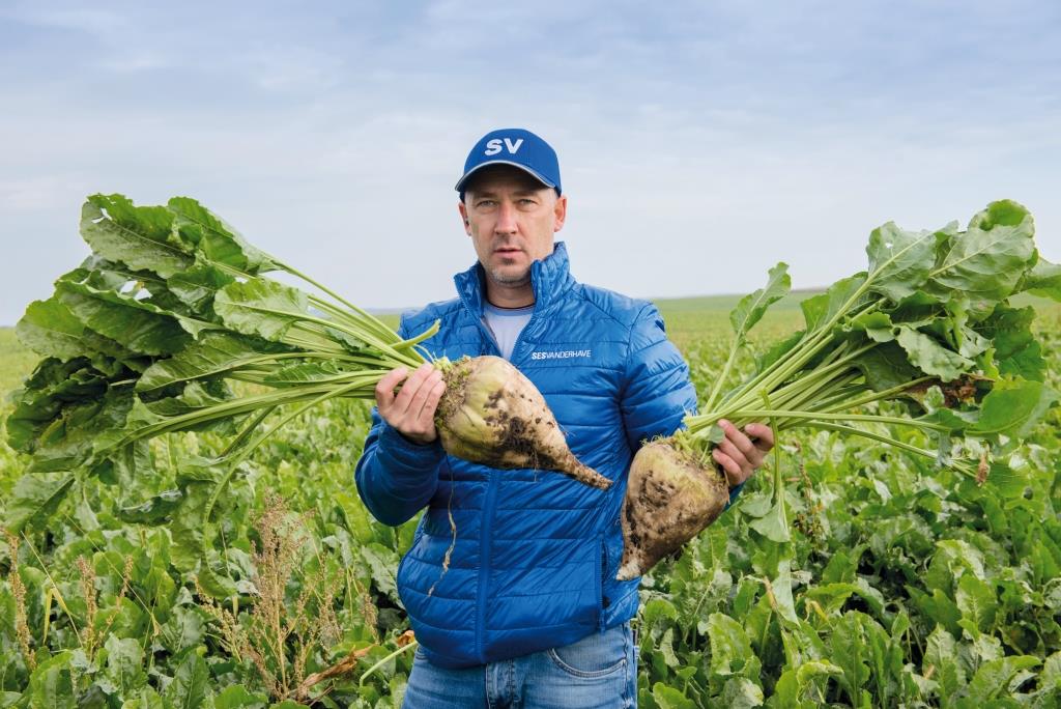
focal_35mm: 45
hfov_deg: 43.6
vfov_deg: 29.9
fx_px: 1327
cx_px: 530
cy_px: 354
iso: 320
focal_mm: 45
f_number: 6.3
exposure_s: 1/1000
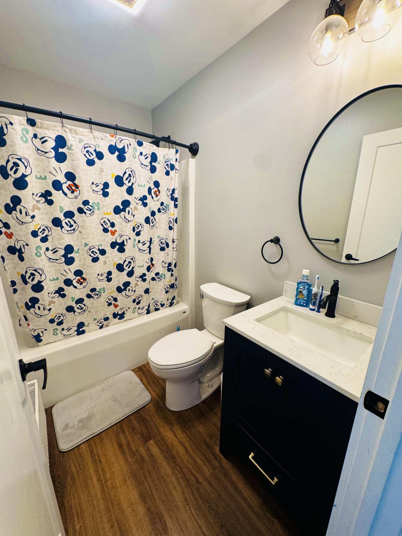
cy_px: 268
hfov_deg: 85.7
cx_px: 201
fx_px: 217
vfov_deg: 102.1
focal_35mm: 14
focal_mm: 2.22
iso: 160
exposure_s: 1/60
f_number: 2.2
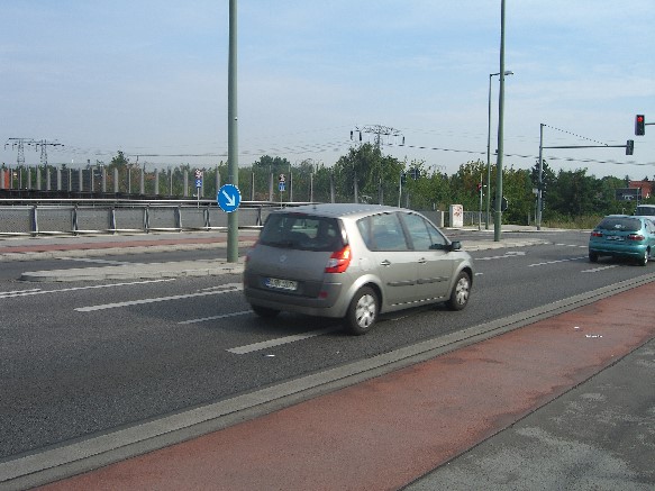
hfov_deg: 49.0
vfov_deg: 37.7
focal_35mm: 38
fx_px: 719
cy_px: 246
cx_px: 328
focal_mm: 7.9
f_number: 8
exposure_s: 1/160
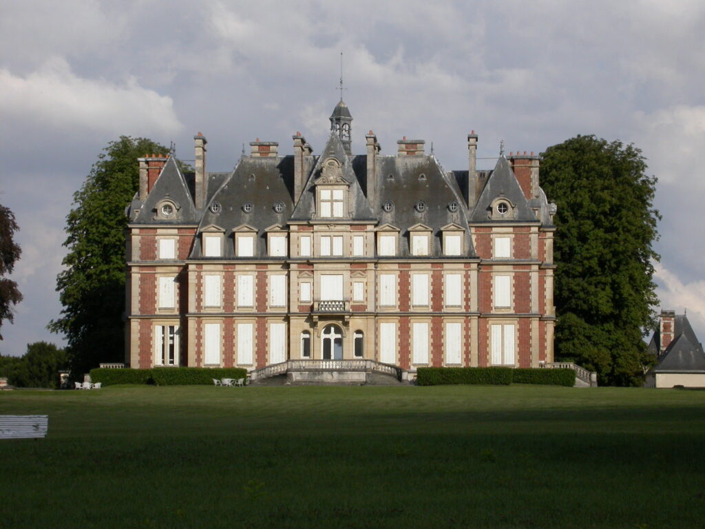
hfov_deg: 14.2
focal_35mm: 139
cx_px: 352
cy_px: 264
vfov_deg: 10.7
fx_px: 2831
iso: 100
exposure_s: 1/529
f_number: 7.7
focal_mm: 28.8
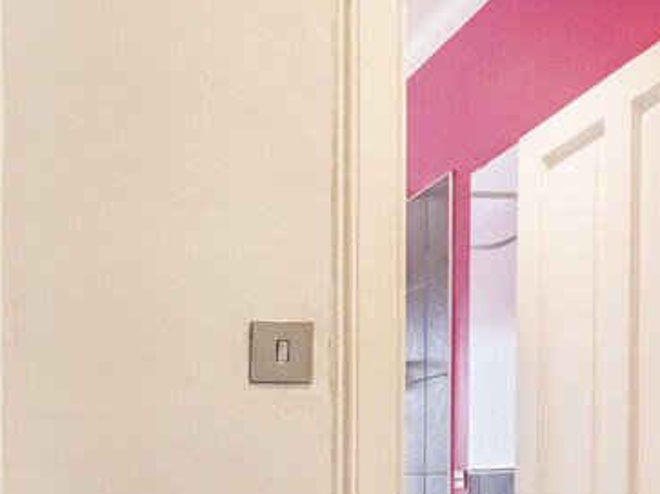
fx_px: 915
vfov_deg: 28.8
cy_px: 463
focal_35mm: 48
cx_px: -62
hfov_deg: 34.4
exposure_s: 1/250
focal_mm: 8
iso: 800
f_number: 6.3
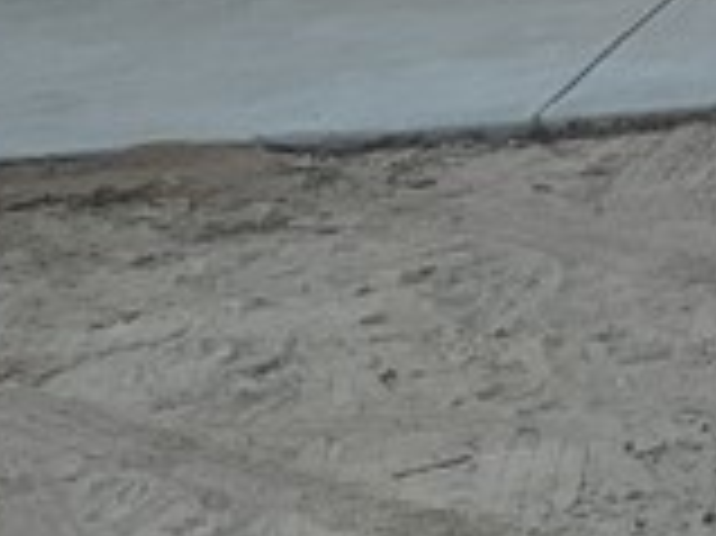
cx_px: 1662
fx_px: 3865
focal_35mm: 187
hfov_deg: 9.5
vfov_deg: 7.5
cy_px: -608
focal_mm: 3
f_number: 1.8
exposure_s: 1/432
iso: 16
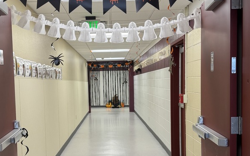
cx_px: 111
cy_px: 104
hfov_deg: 45.2
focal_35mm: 44
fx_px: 300
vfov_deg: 29.0
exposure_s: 1/100
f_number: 1.78
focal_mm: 6.76
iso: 100
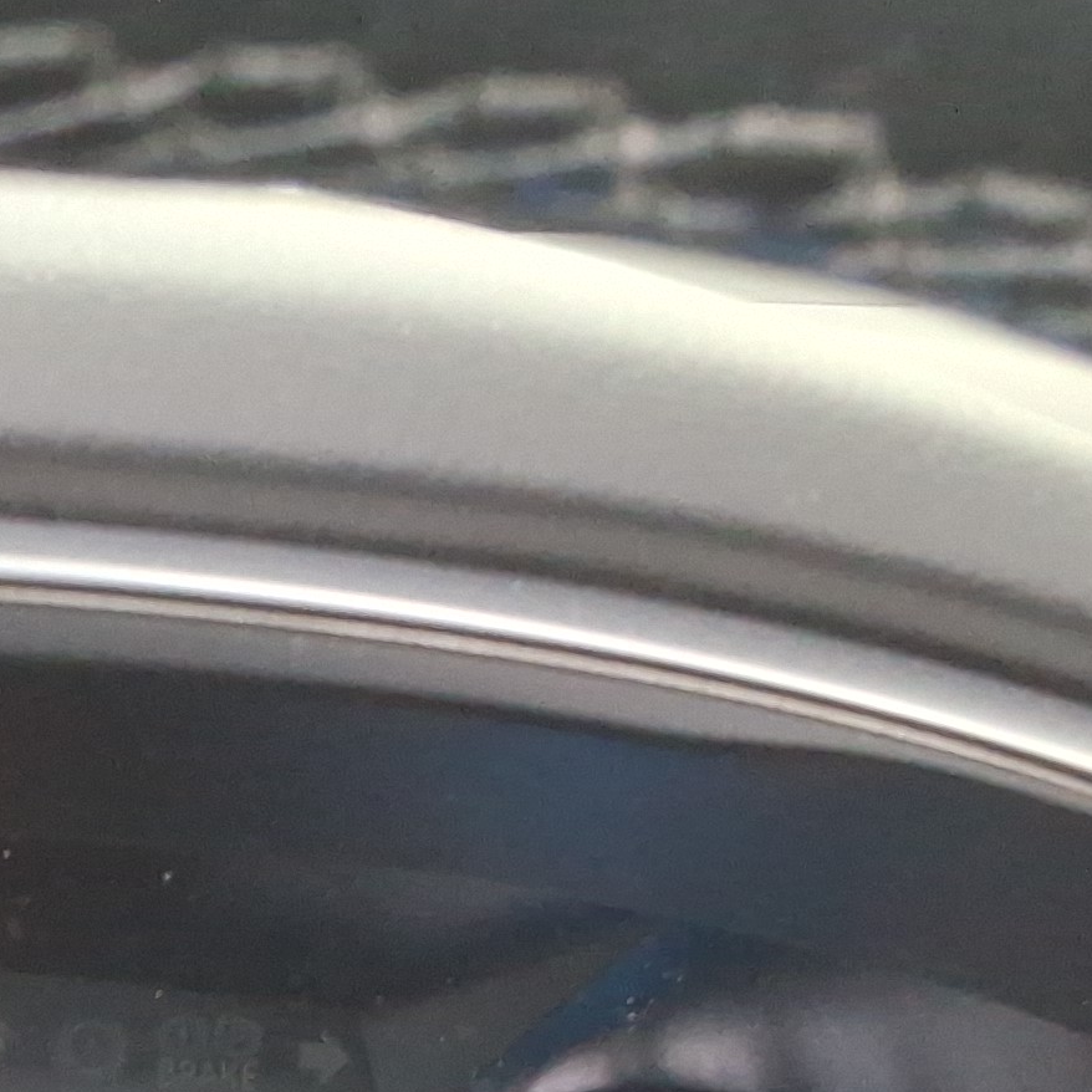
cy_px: 1356
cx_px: -148
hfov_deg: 18.1
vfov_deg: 17.8
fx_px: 3284
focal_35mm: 92
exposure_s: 1/40
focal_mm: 2.91
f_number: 1.9
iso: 164
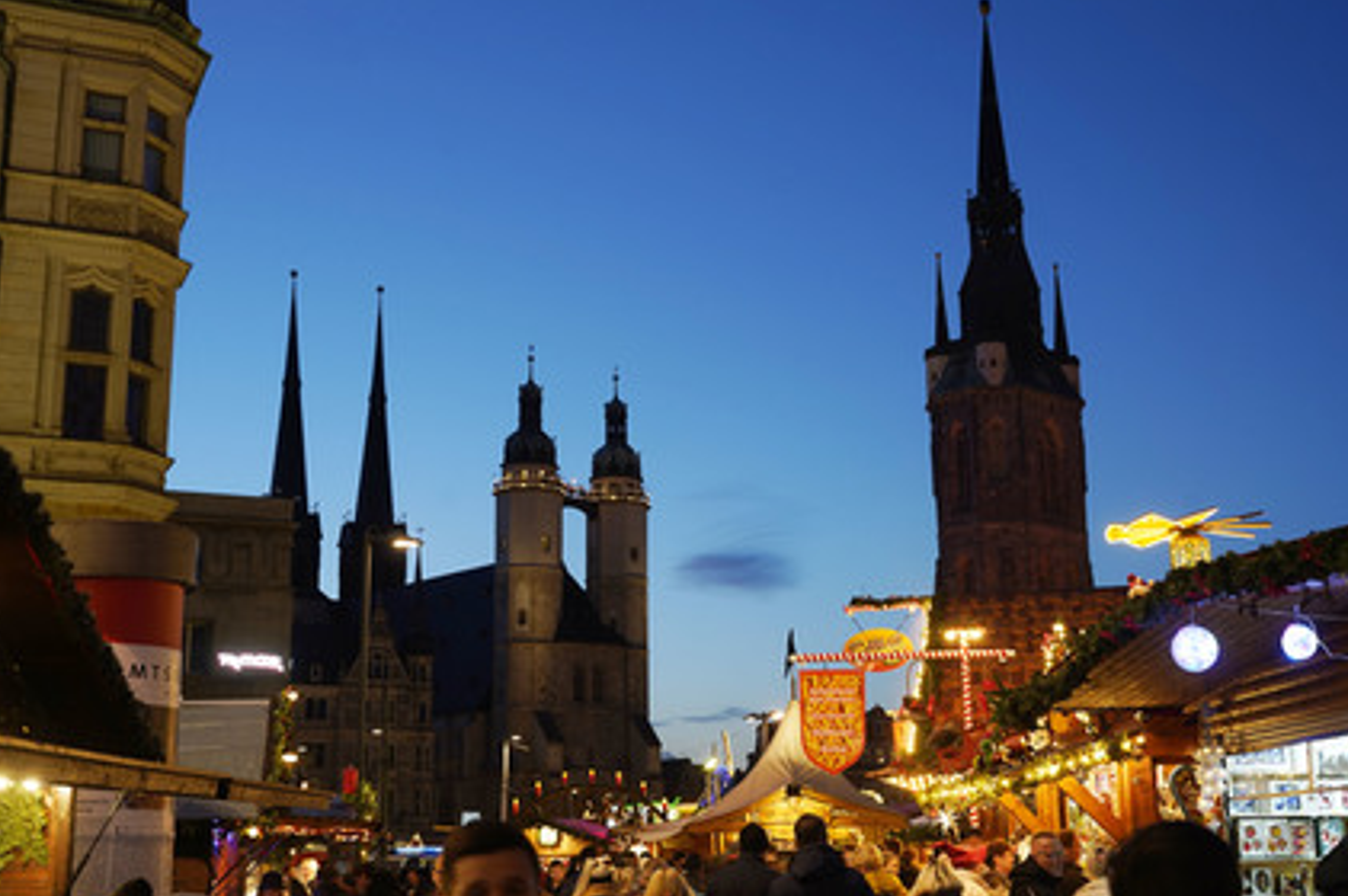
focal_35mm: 45
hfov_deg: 43.6
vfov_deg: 29.8
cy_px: 438
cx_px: 696
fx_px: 1684
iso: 640
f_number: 5.6
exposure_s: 1/20
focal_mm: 42
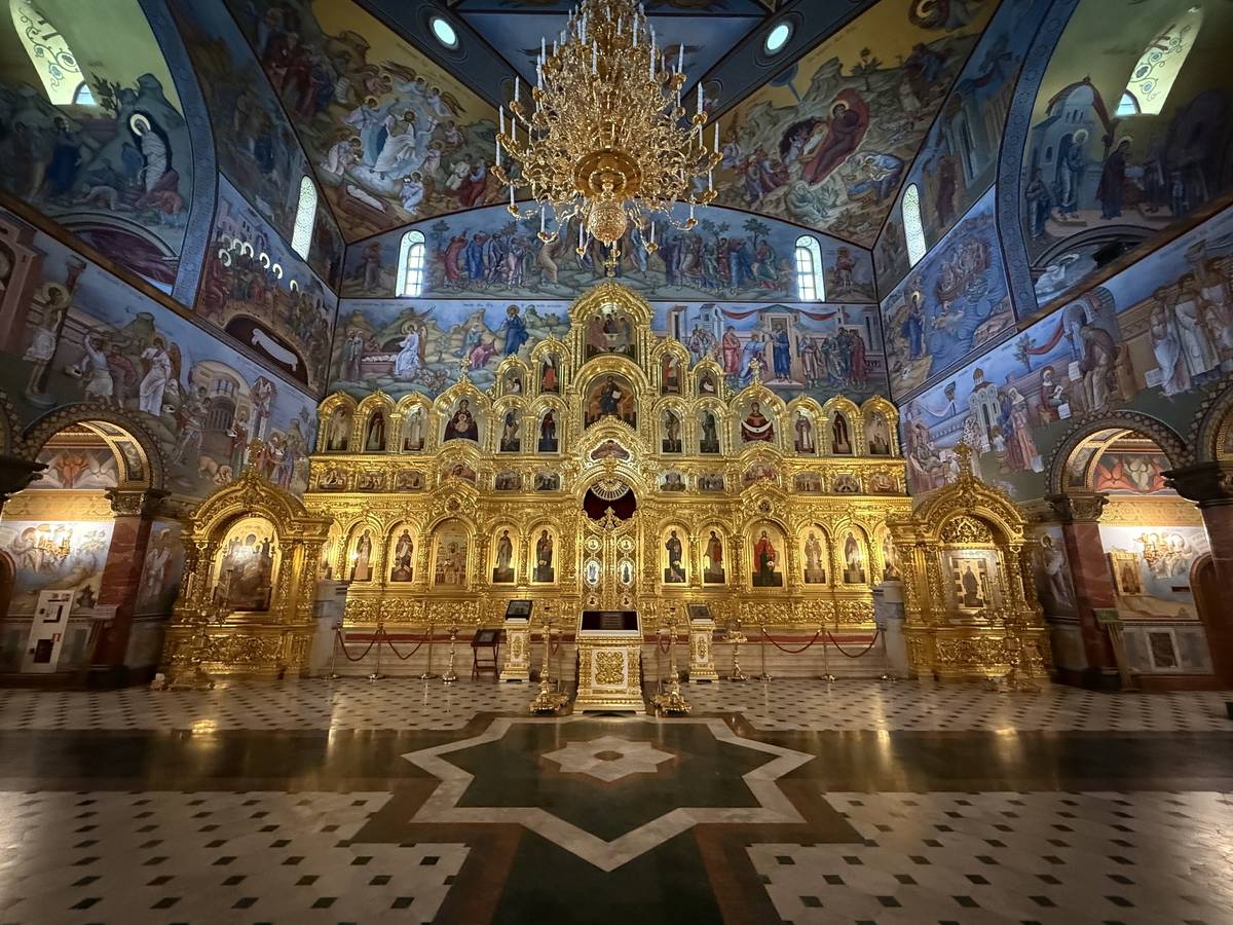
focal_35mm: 14
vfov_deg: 85.7
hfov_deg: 102.1
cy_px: 462
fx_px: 499
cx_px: 616
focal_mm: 2.22
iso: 1000
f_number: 2.2
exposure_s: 1/33
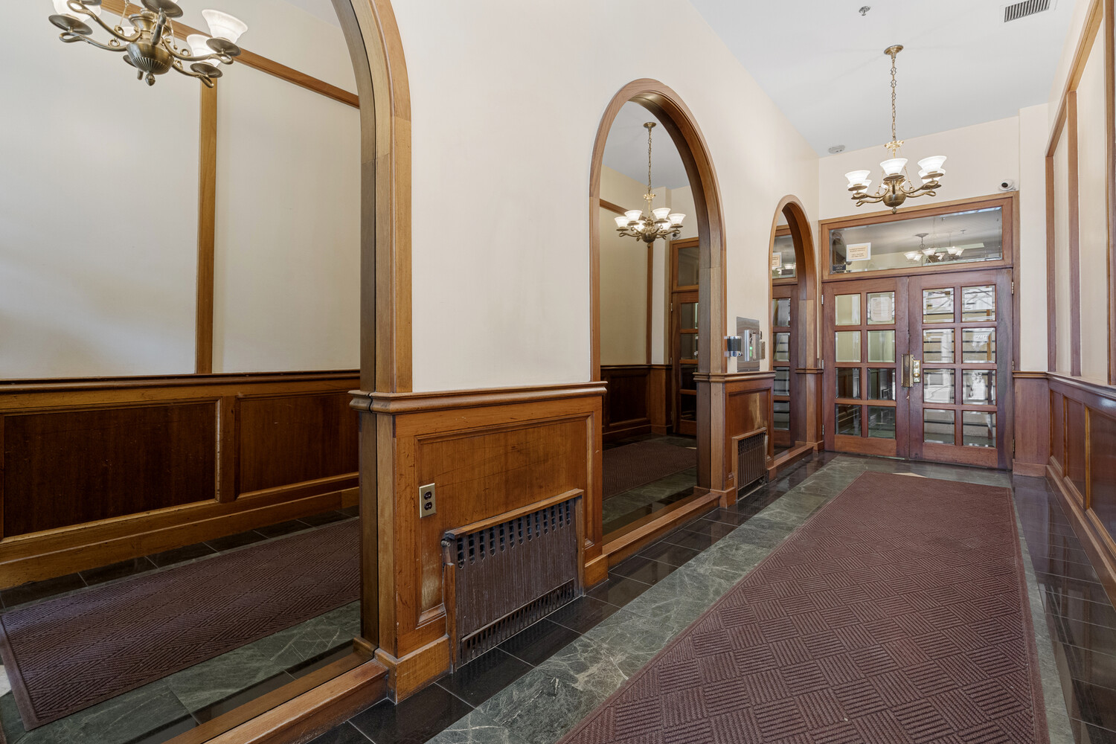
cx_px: 558
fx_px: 496
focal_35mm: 16
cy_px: 372
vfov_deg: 73.7
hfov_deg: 96.7
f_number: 9
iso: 1000
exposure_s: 1/5
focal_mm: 16
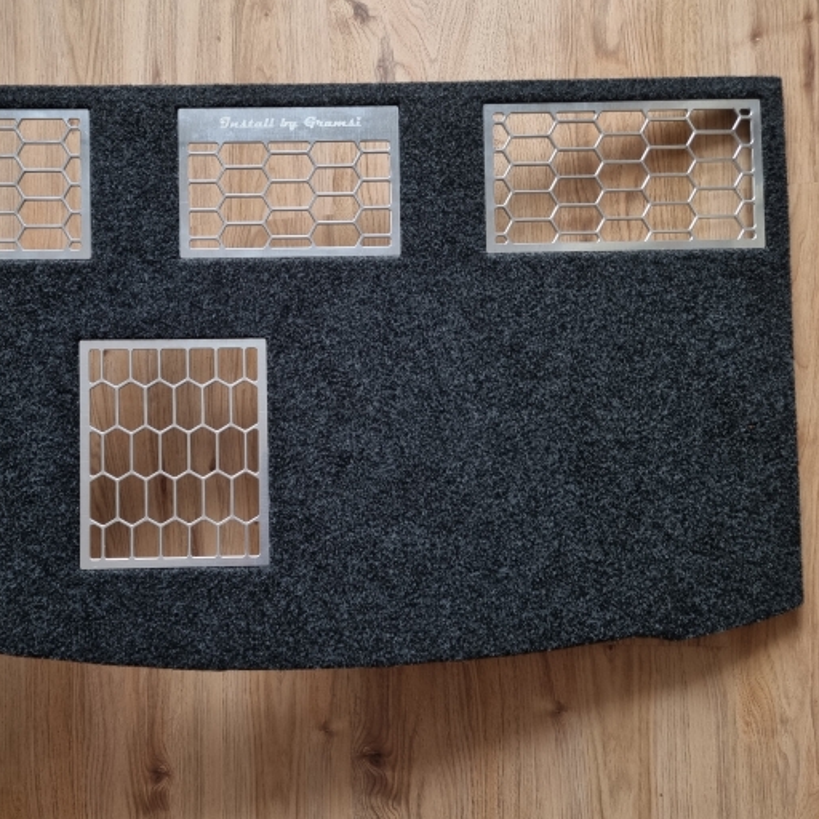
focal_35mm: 29
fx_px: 776
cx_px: 283
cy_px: 410
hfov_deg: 54.7
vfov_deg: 55.6
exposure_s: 1/100
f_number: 1.8
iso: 160
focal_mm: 6.7
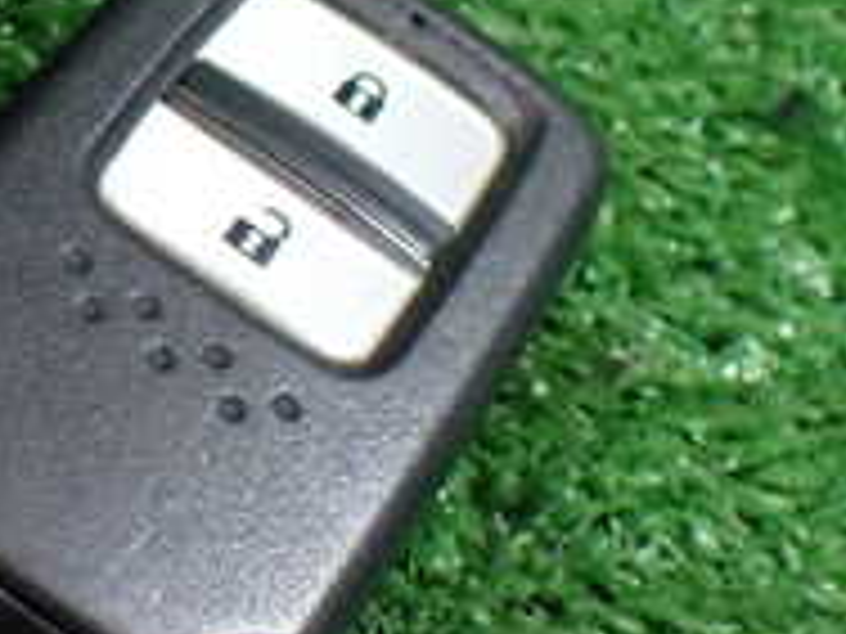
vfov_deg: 15.2
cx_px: -176
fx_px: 2346
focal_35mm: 96
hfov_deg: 19.2
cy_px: 49
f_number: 2.3
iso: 640
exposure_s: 1/125
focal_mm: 5.4
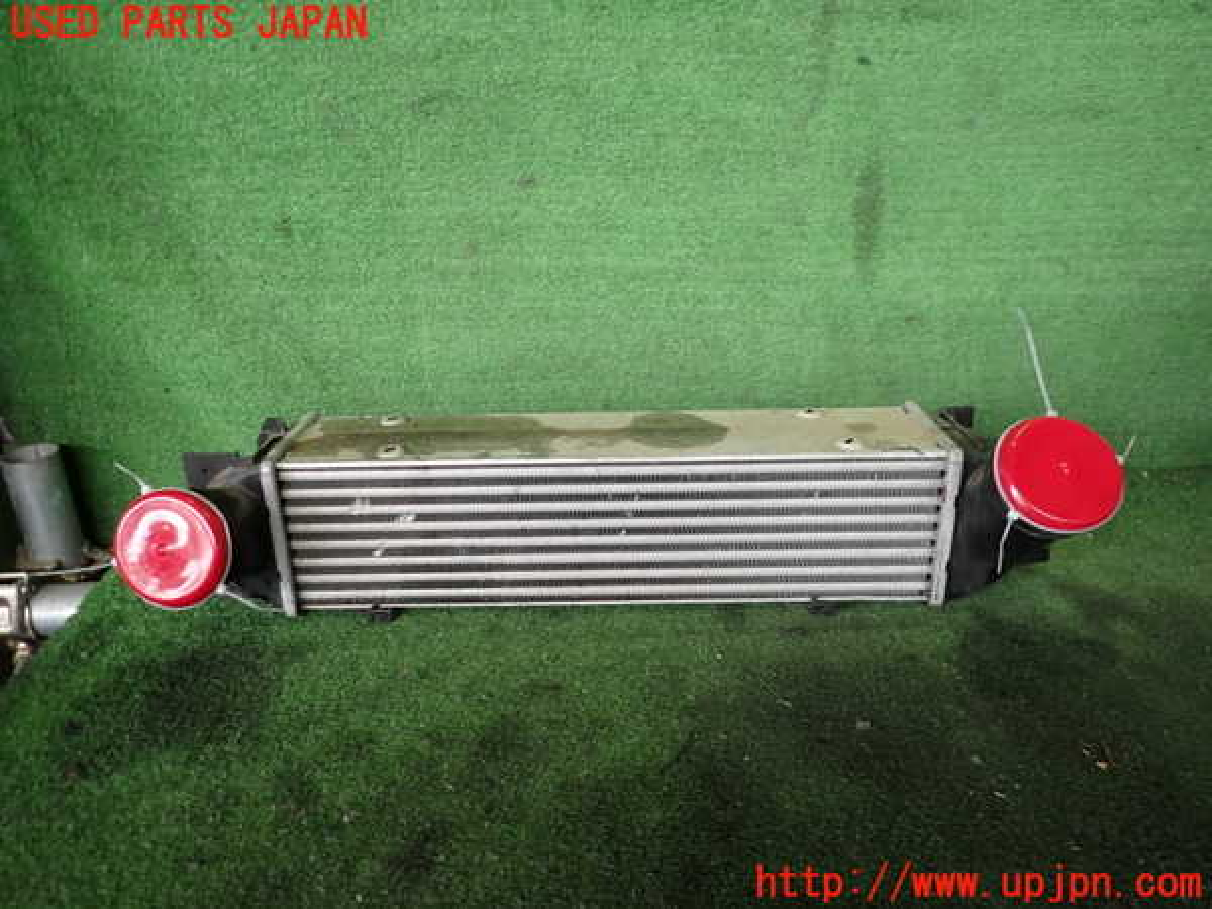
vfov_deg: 54.9
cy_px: 454
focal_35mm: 25
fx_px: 875
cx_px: 606
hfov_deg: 69.4
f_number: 2
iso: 200
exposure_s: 1/60
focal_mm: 4.5
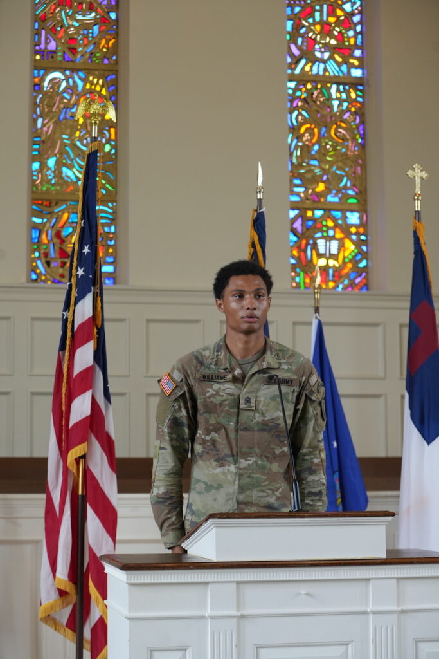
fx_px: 1280
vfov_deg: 28.8
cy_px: 330
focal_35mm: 70
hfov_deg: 19.5
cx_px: 220
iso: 1000
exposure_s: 1/60
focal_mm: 70
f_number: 4.5
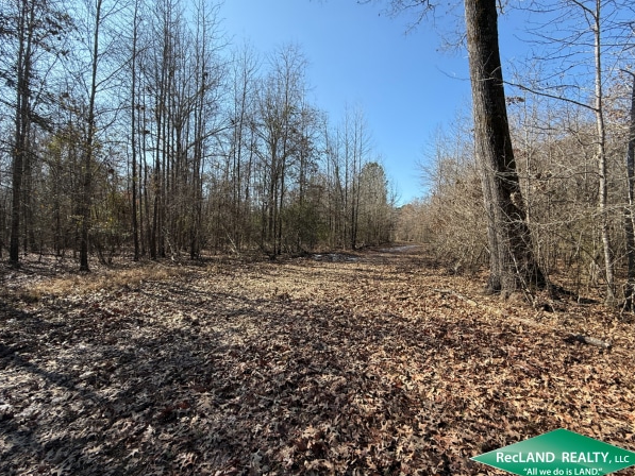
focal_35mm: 15
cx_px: 327
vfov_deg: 81.8
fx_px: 275
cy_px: 238
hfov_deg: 98.1
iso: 50
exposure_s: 1/770
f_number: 2.2
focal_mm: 2.22
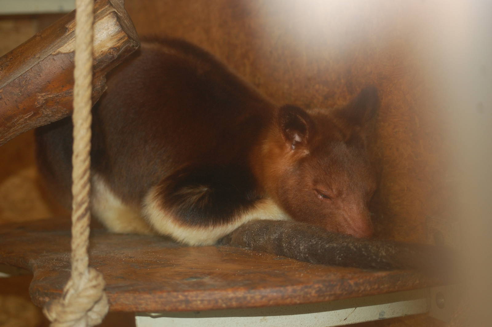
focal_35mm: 82
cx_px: 246
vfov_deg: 16.5
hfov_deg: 24.6
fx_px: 1127
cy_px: 164
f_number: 4
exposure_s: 1/60
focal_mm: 55
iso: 400
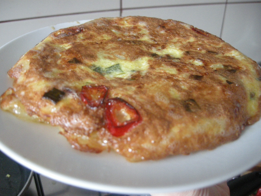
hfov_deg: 52.6
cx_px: 130
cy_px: 98
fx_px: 264
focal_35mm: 35
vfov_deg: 40.7
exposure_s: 1/8
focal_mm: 7.5
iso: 486
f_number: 2.7
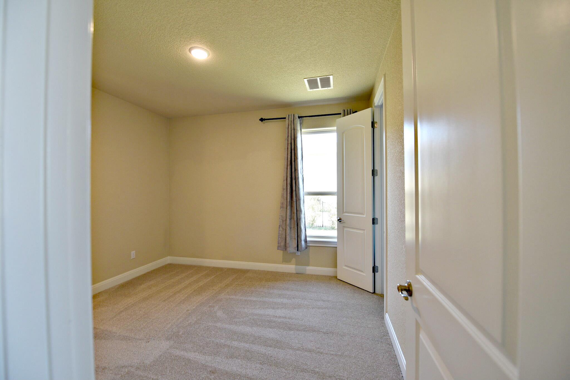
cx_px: 285
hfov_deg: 104.2
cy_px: 190
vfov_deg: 81.3
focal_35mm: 14
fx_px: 222
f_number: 4
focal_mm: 14
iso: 400
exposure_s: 1/60
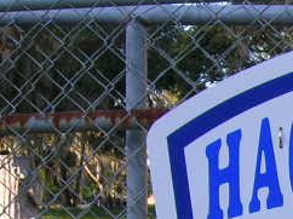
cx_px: 506
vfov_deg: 9.8
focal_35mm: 144
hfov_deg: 12.6
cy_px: 369
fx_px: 1218
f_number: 4.9
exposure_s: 1/70.6
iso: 50
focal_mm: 5.7
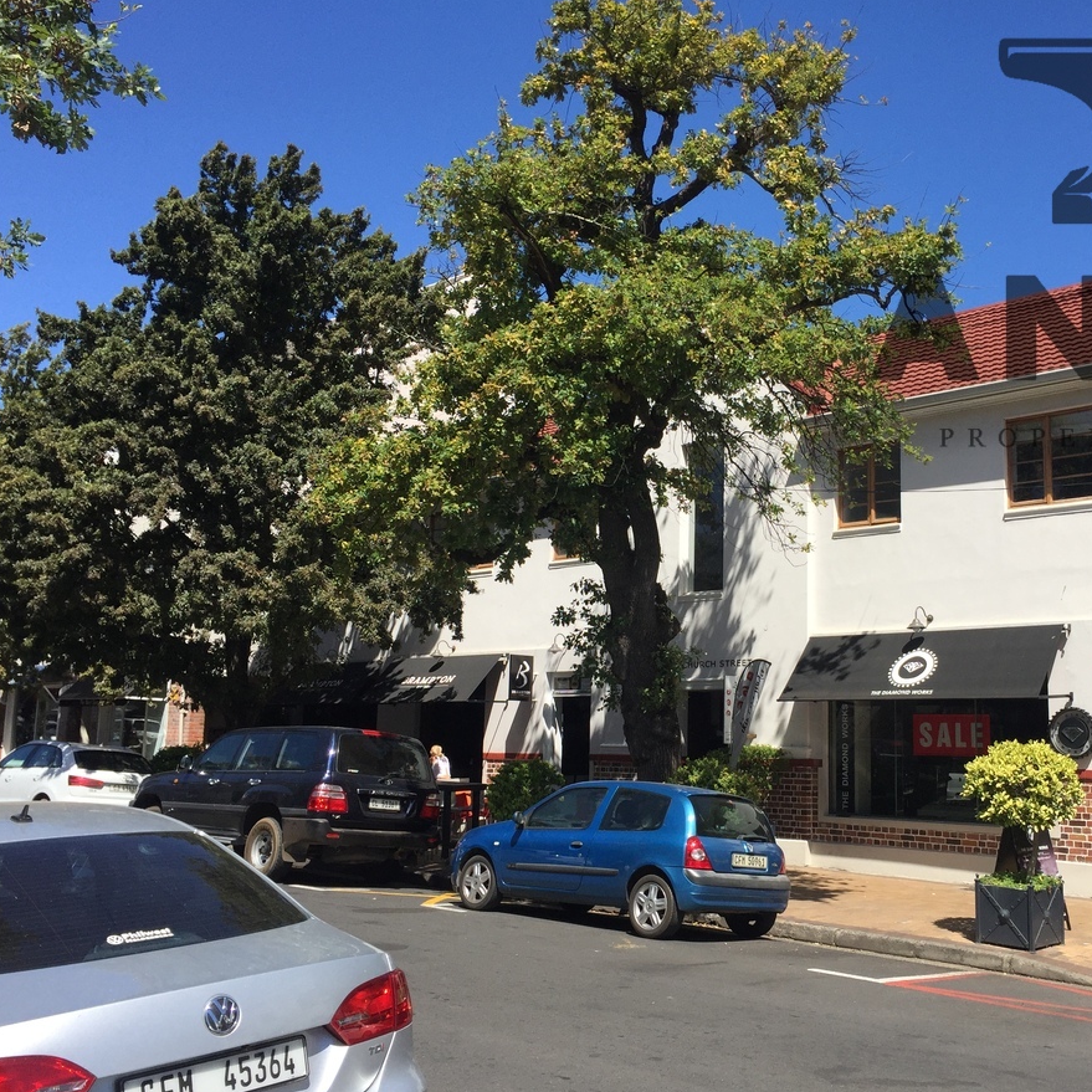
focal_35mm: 35
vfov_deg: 47.2
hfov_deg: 46.7
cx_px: 699
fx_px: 1249
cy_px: 553
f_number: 2.2
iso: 32
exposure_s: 1/2475
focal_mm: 4.15
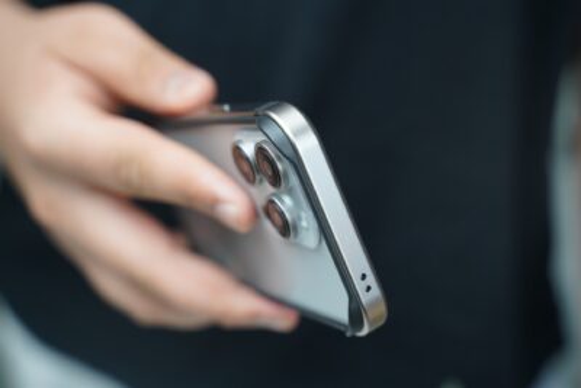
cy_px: 194
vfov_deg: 24.2
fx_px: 904
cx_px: 290
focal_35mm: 56
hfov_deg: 35.6
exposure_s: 1/60
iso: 1250
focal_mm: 56
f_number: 4
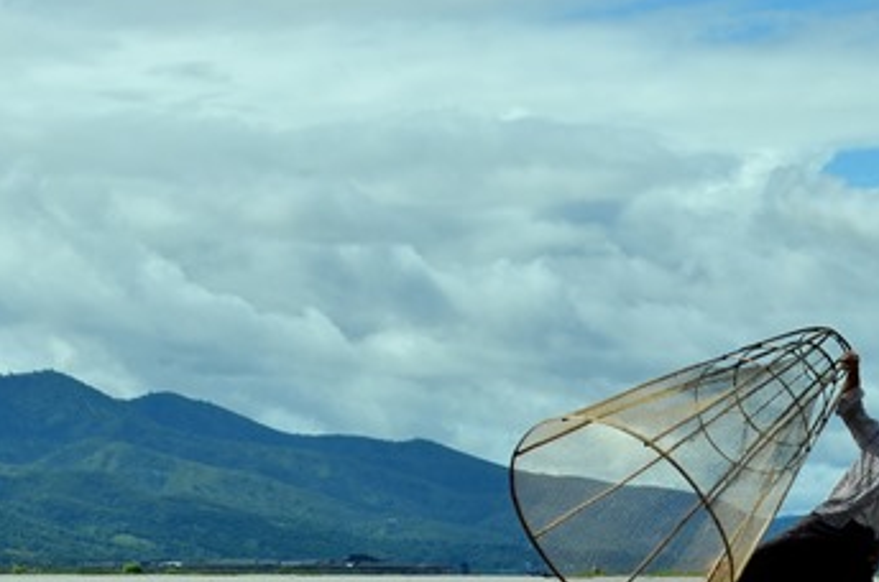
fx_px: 4338
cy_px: 402
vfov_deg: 7.7
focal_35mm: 178
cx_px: 302
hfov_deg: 11.6
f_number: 6.3
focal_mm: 48
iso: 125
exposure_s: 1/1250
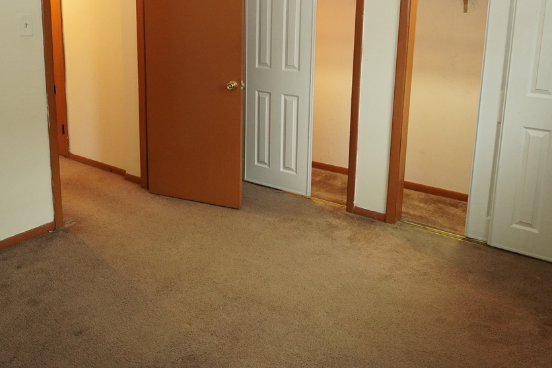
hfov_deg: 58.7
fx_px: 490
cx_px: 251
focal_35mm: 32
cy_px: 97
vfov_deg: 40.1
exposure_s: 1/160
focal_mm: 11
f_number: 2.2
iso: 1600
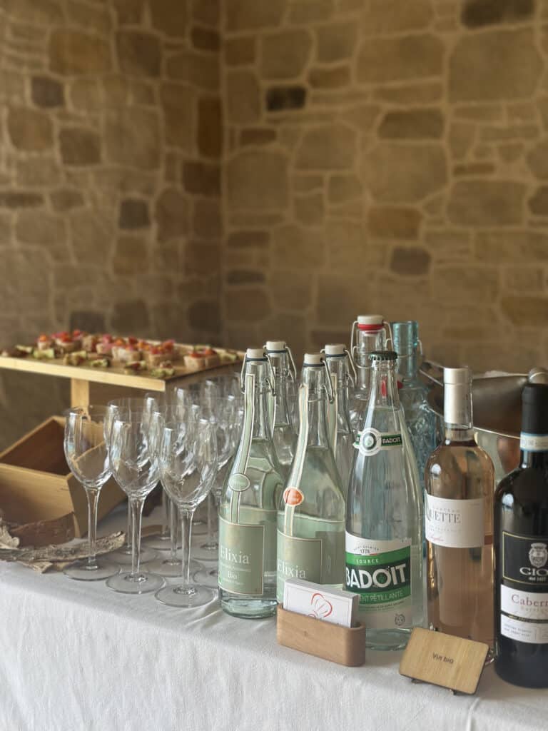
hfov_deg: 30.3
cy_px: 366
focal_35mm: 48
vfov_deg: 39.7
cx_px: 274
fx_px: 1013
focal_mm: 6.86
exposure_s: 1/193
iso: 80
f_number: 1.78
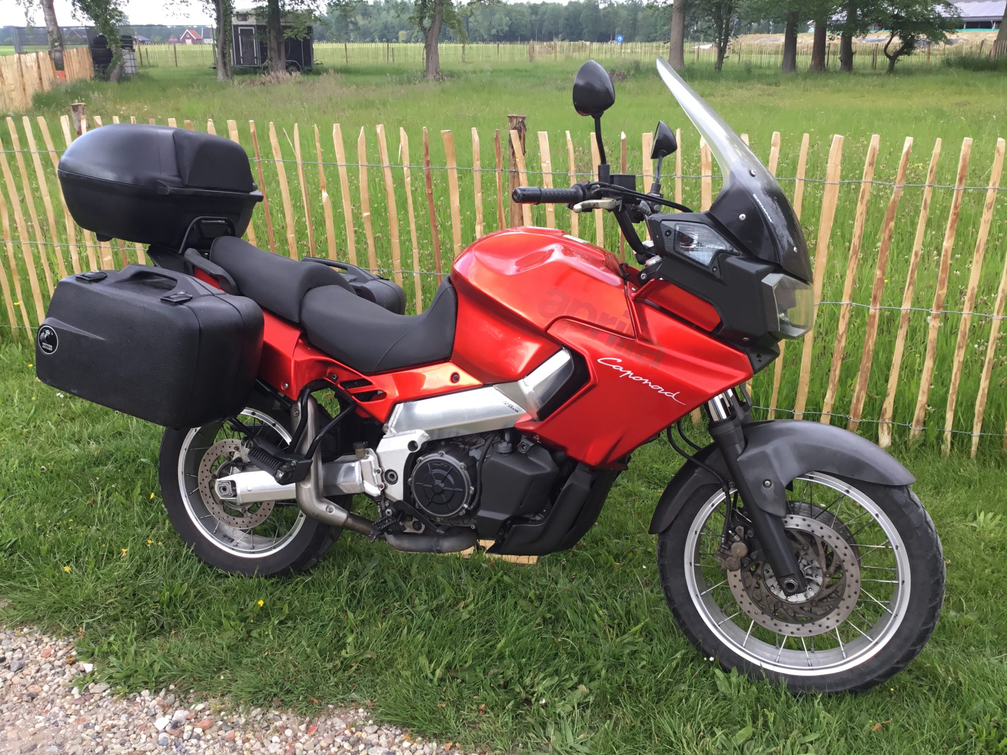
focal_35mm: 31
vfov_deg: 45.4
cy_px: 378
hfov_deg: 58.4
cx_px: 504
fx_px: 902
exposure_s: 1/148
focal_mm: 3.3
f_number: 2.4
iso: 25
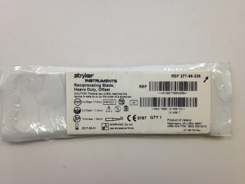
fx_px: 234
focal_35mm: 33
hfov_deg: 55.4
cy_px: 92
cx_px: 122
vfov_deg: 42.9
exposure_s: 1/60
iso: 50
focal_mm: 4.12
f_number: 2.4
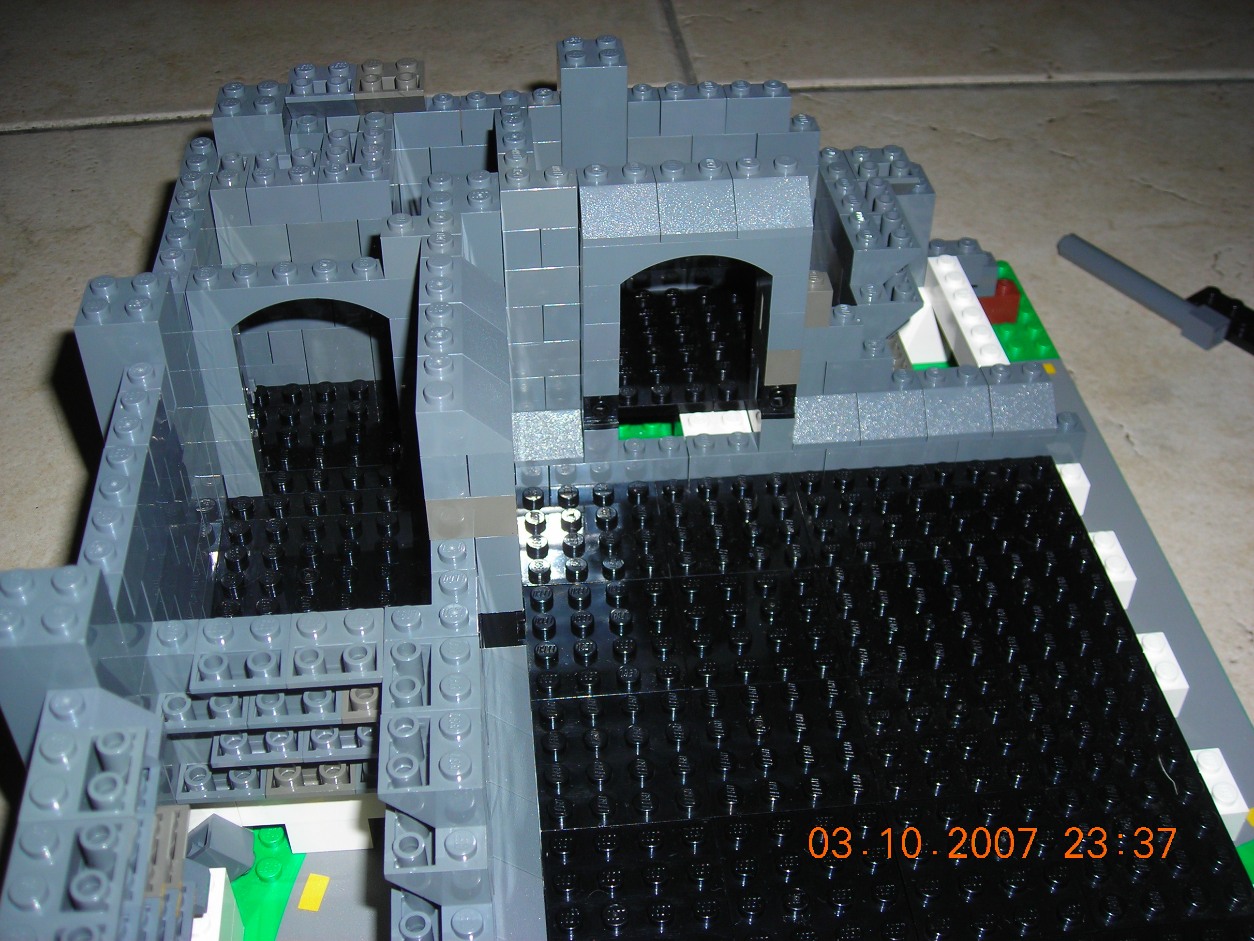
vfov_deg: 35.1
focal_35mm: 41
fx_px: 1485
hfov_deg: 45.8
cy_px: 470
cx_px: 627
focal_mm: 6.8
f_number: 3.3
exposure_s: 1/60.1
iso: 50
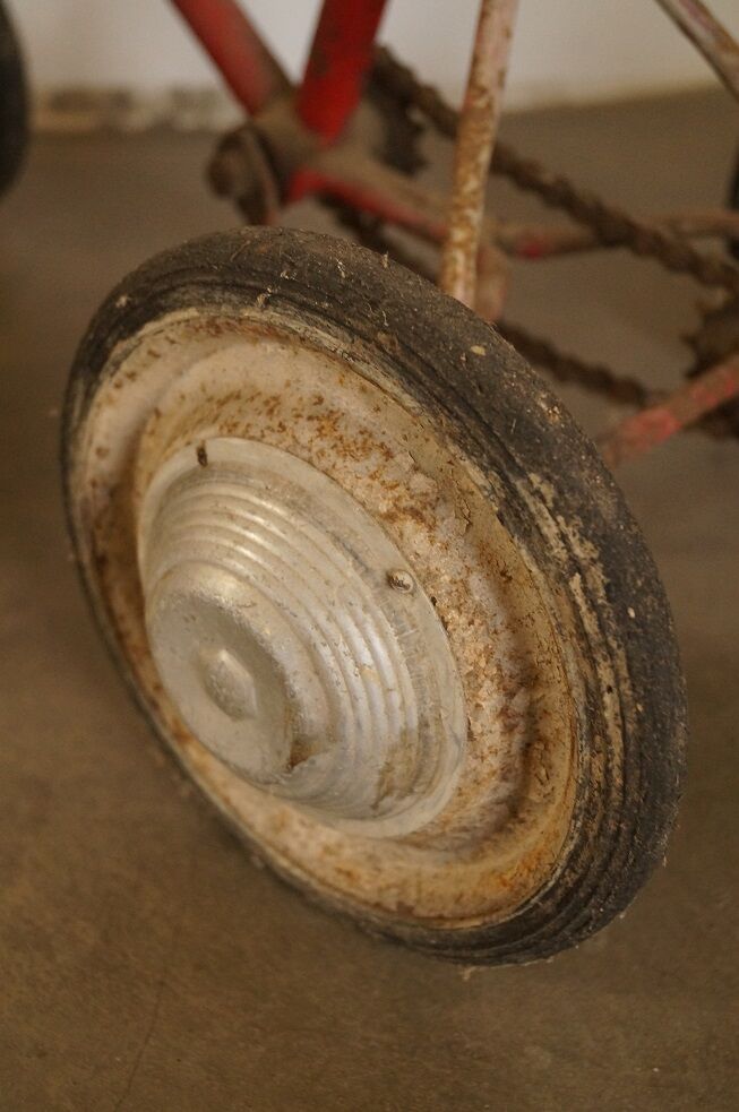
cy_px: 556
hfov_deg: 29.8
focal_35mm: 45
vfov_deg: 43.6
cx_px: 370
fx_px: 1389
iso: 1600
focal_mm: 30
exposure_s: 1/80
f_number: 4.5
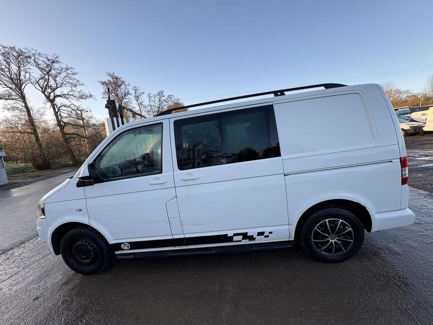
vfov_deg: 85.7
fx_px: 175
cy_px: 162
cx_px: 216
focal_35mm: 14
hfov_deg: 102.1
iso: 50
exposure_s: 1/248
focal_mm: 2.22
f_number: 2.2
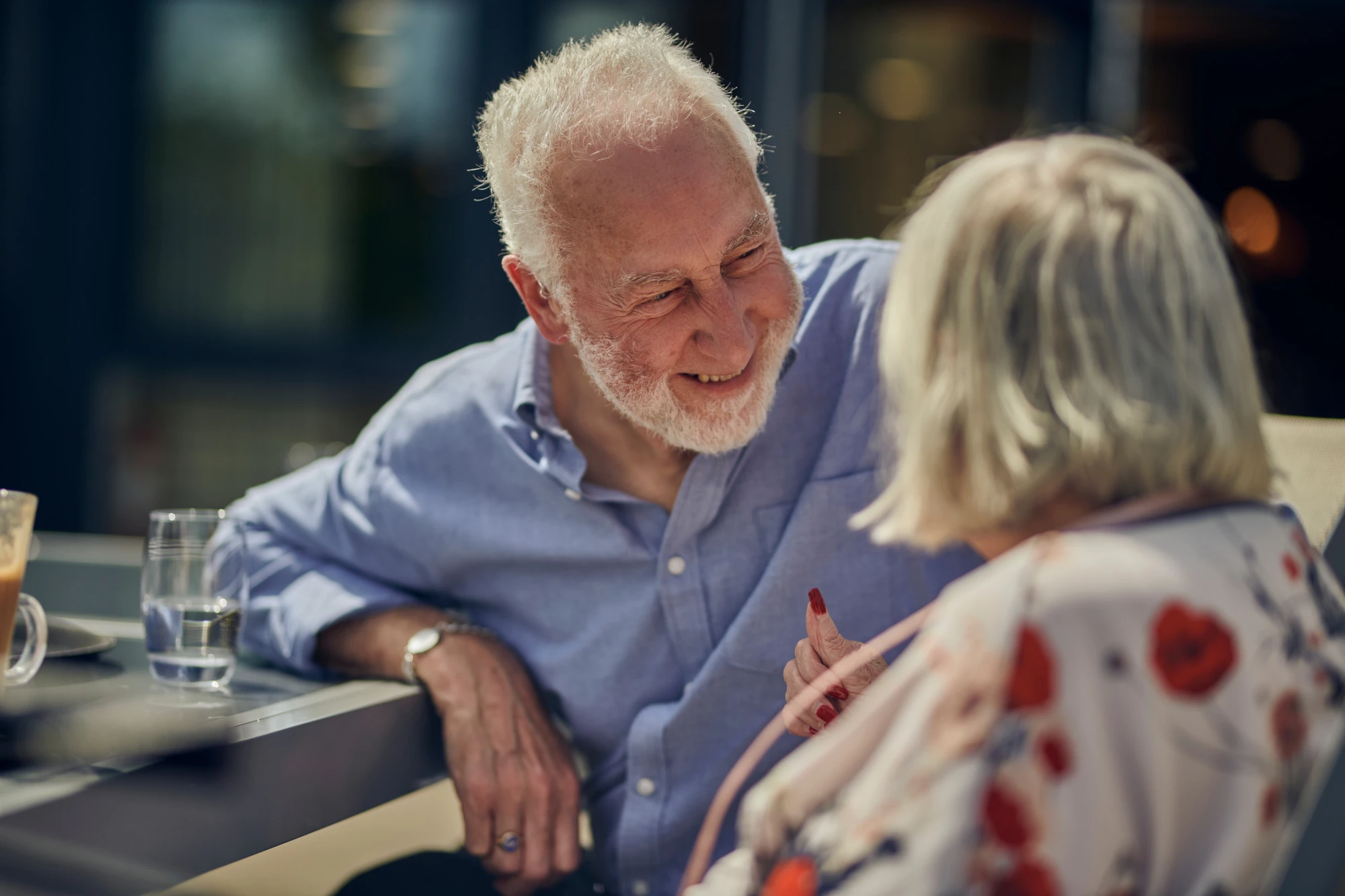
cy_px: 448
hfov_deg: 23.9
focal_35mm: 85
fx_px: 3175
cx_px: 672
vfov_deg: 16.1
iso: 100
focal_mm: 85
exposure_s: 1/4000
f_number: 1.6
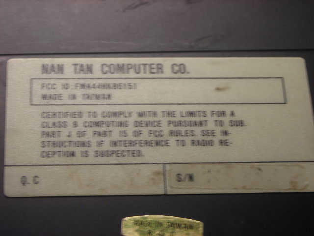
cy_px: 118
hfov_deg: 17.0
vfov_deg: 12.8
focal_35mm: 116
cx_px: 157
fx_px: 1052
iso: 50
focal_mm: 19.2
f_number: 5.3
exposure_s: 1/13.2
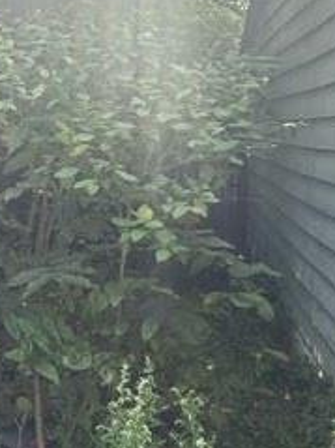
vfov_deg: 38.9
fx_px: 633
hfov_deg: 29.4
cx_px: 109
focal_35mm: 49
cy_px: 193
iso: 64
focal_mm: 2.22
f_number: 2.2
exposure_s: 1/510
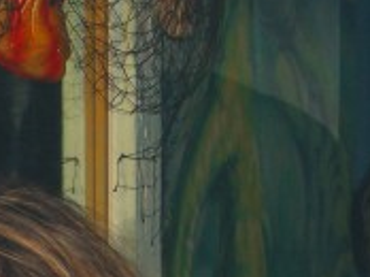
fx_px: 2103
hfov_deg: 9.8
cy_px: 426
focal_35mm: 197
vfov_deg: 7.4
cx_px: -172
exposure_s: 1/60
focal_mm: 11.8
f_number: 3.6
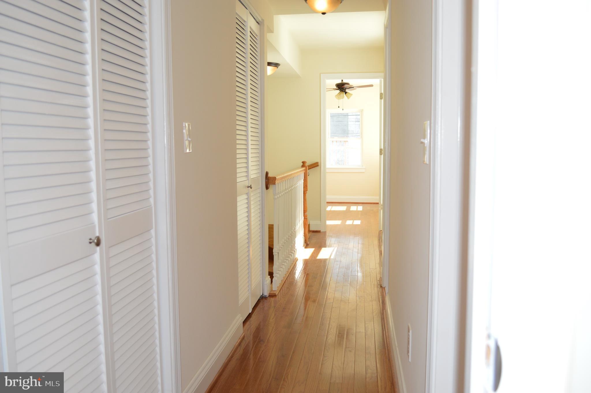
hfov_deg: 57.3
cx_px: 296
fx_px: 541
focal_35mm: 33
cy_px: 196
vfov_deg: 39.9
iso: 400
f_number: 4
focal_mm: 22
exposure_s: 1/80
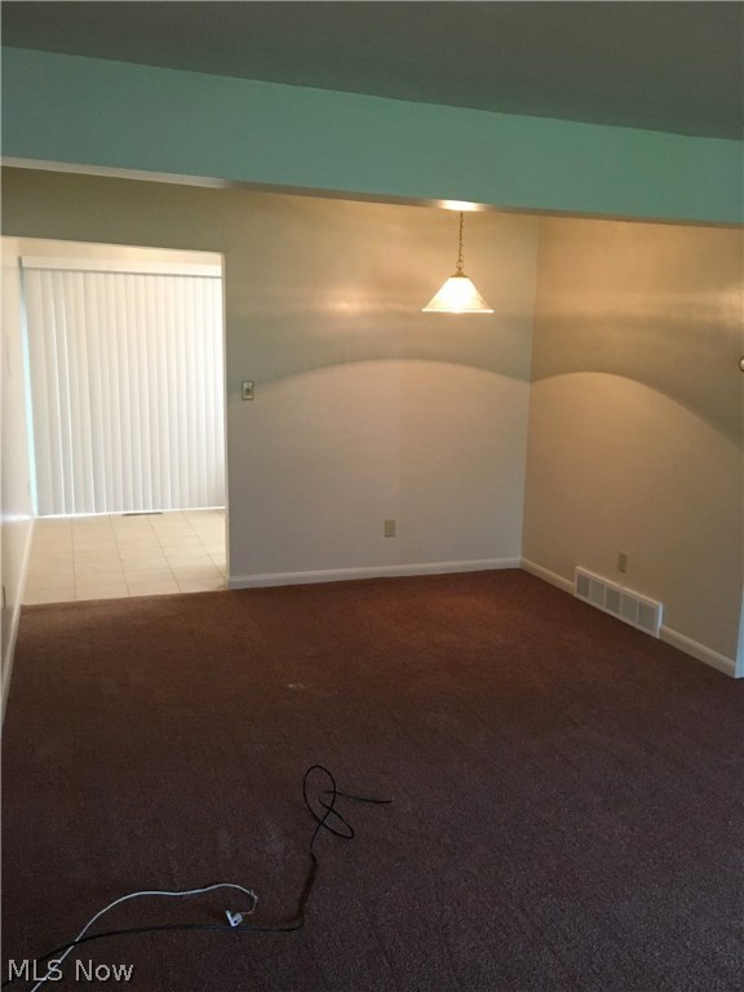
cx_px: 372
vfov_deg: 61.7
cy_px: 496
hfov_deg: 48.2
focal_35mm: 29
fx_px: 831
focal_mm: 4.15
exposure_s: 1/24
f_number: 2.2
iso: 200
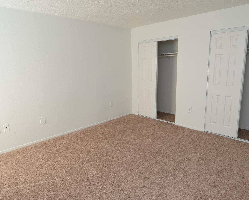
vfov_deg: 63.1
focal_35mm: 22
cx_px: 133
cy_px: 98
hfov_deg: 74.9
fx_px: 162
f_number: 5.6
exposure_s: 1/125
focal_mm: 12
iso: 360
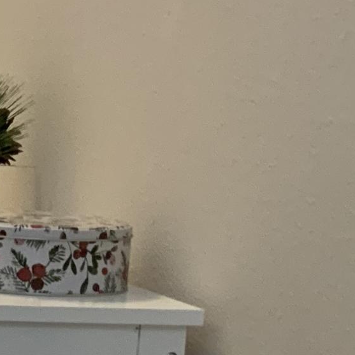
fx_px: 1601
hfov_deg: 11.2
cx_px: -396
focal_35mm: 138
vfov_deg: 12.6
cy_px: 277
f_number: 1.8
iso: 125
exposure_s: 1/60
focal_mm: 3
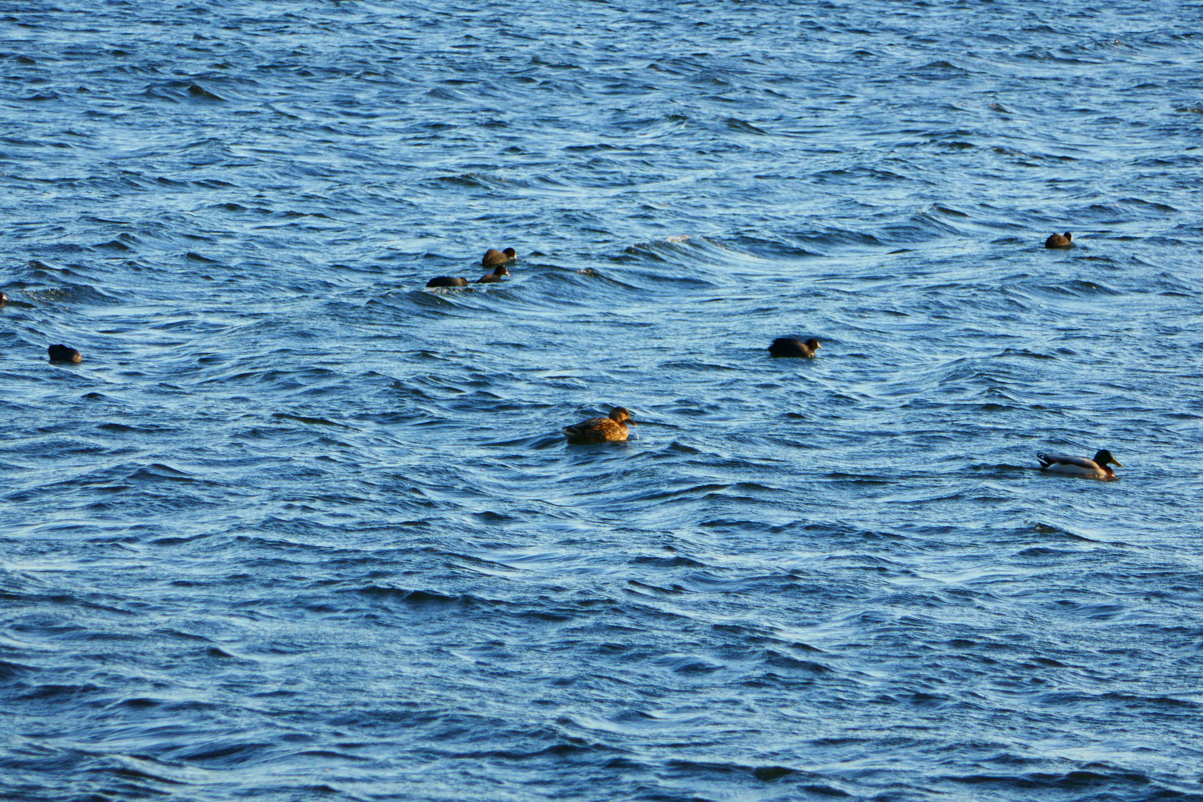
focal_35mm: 250
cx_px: 602
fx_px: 8354
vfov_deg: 5.5
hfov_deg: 8.2
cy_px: 401
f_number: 5.9
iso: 160
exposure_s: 1/125
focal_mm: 91
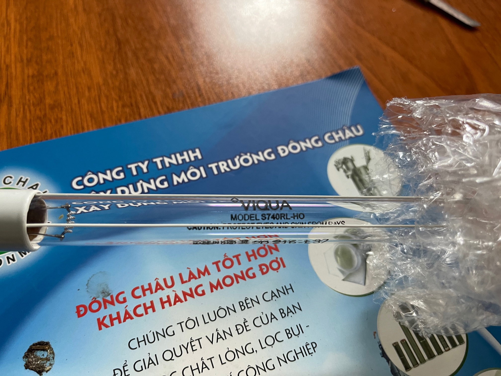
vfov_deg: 53.1
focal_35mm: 26
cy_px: 188
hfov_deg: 67.3
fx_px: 376
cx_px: 250
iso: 200
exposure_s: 1/50
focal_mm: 5.1
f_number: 1.6
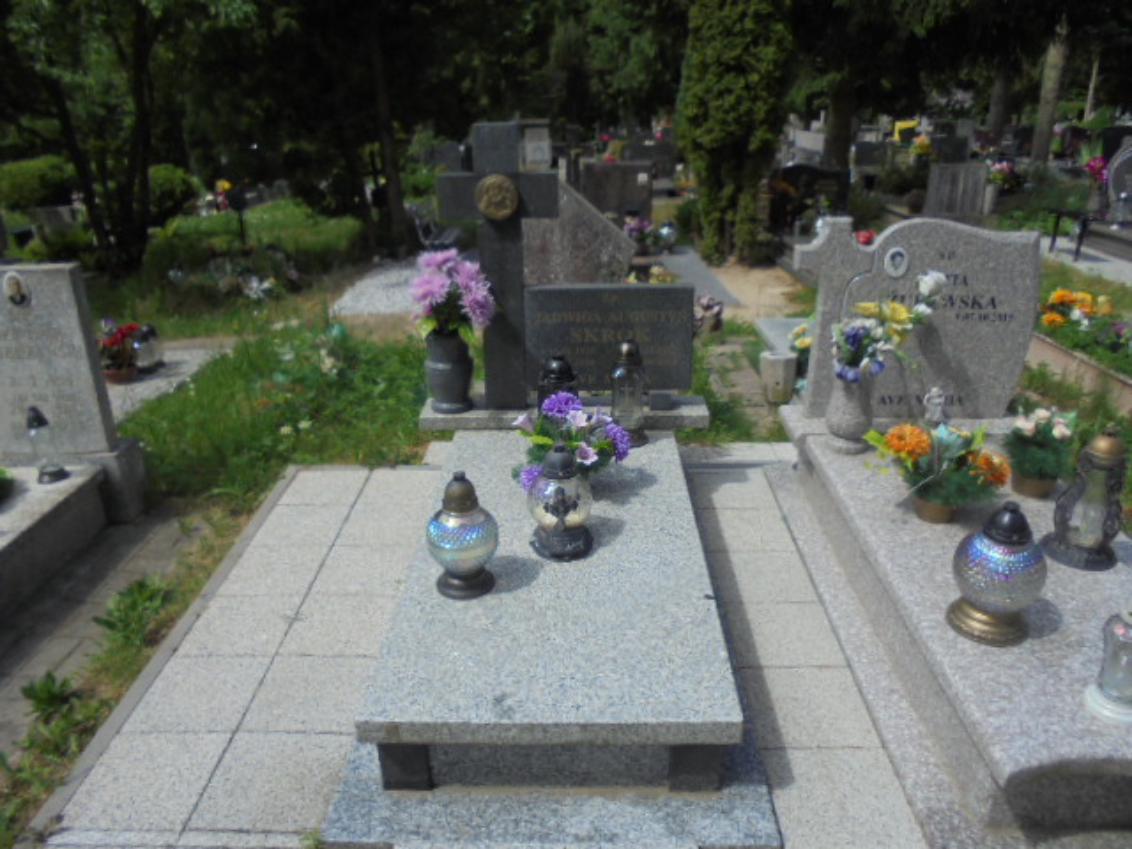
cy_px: 424
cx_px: 566
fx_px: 850
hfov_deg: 67.3
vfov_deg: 53.1
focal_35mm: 26
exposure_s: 1/160
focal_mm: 4.6
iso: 100
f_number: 11.5
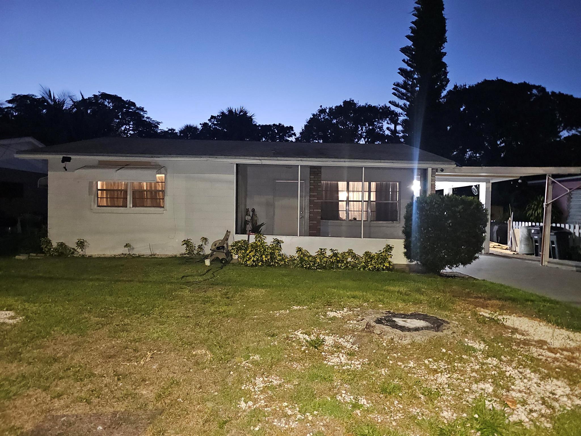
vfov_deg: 58.9
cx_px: 290
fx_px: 386
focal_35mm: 23
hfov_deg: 73.9
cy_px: 218
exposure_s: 1/9.99
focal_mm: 6.3
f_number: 1.7
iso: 1000
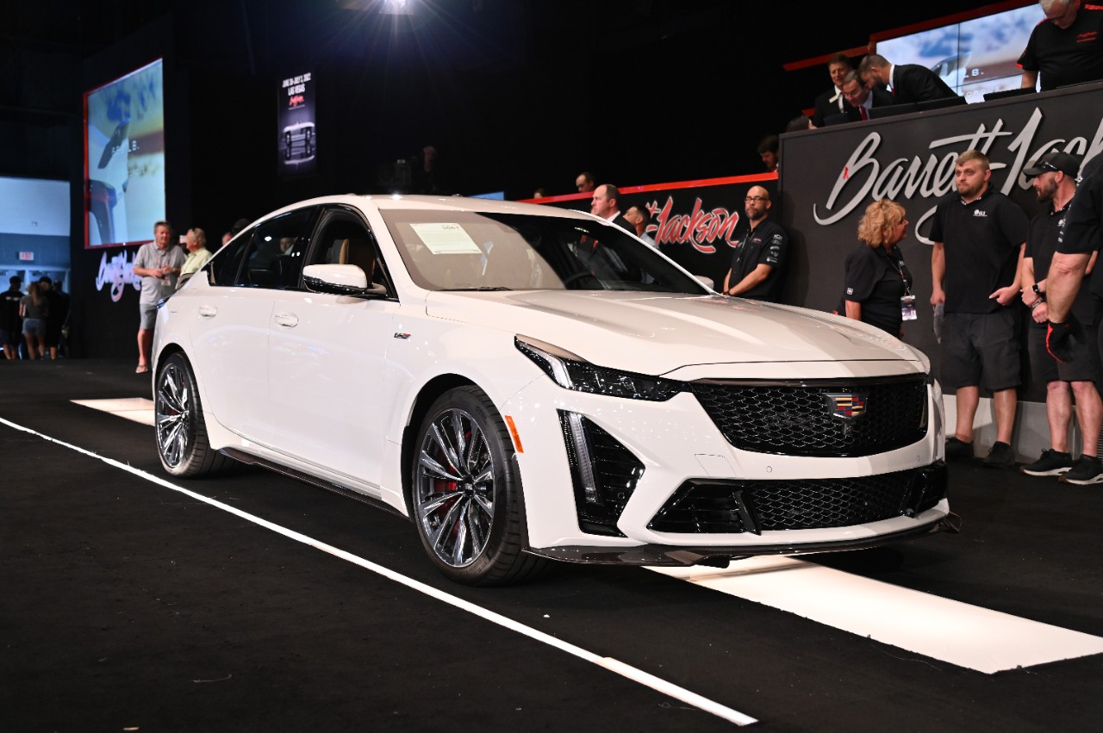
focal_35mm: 44
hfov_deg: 44.5
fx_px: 1347
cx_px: 552
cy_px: 366
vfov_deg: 30.5
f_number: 4.5
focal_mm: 44
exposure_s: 1/160
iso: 2000
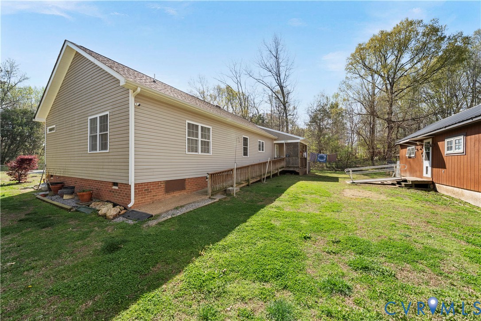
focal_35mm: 13
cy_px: 160
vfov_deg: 85.4
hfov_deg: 108.3
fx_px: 174
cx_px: 240
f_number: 6.3
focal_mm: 13
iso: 2000
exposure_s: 1/1250
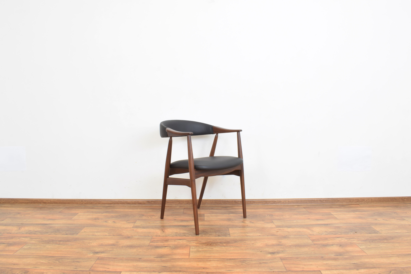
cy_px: 137
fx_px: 342
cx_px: 206
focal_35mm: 30
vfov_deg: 43.6
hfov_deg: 61.9
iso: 100
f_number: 22
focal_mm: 20
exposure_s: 5
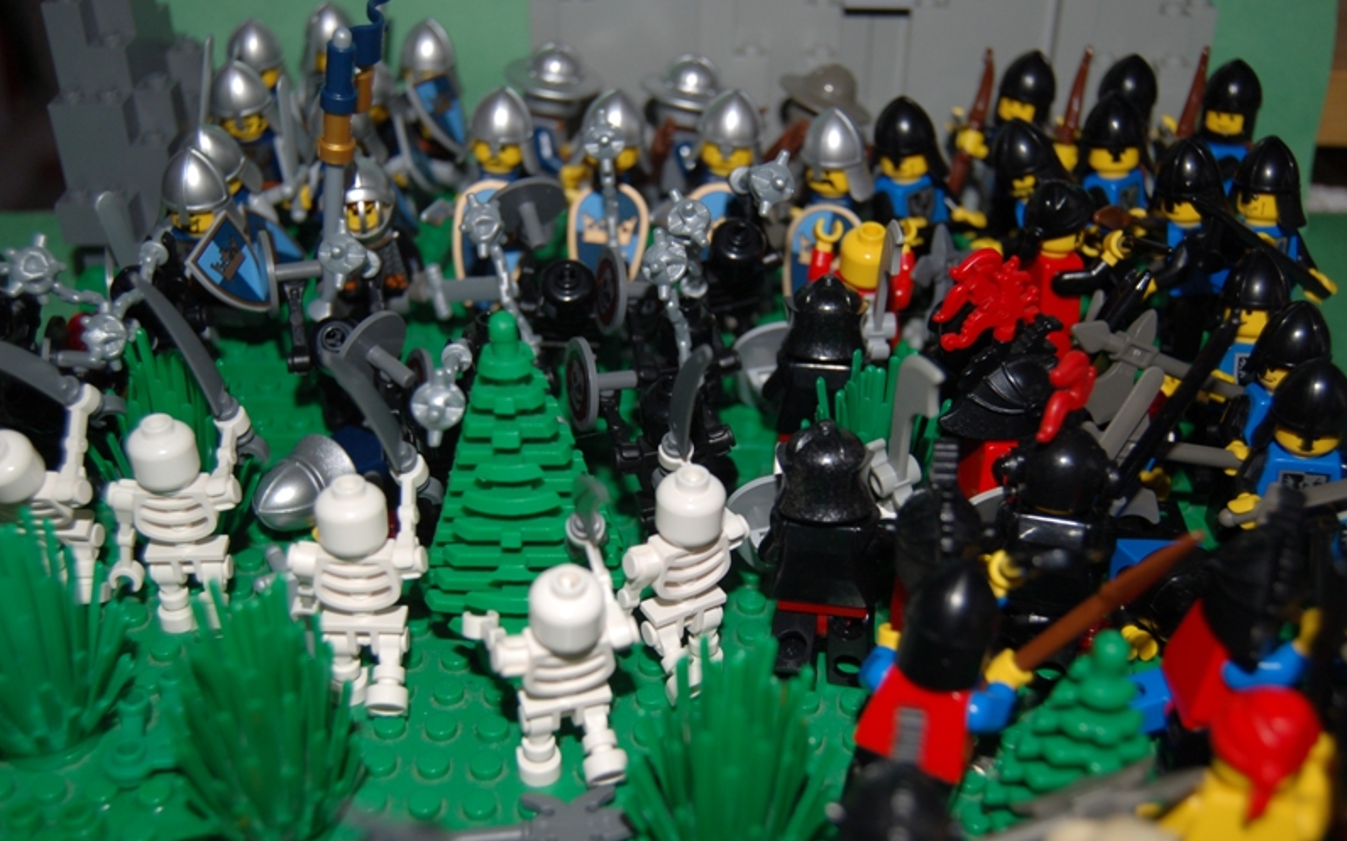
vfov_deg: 29.8
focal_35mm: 43
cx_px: 674
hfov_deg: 46.2
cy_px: 447
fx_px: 1578
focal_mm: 28
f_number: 4.2
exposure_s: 1/60
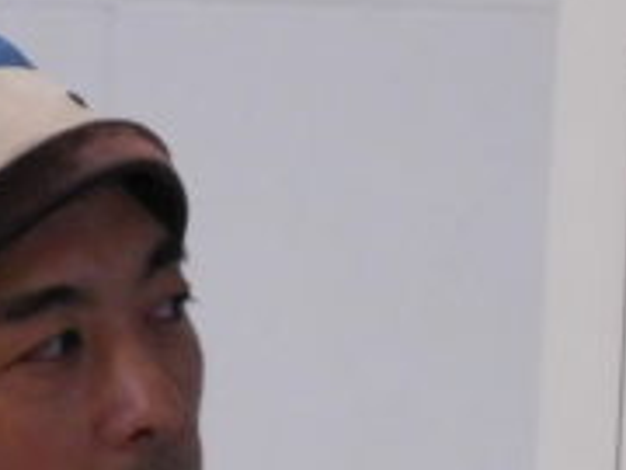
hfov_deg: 2.2
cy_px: 849
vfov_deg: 1.7
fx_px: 16059
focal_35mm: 888
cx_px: 233
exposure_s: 1/30
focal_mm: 35.7
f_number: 5.4
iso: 560
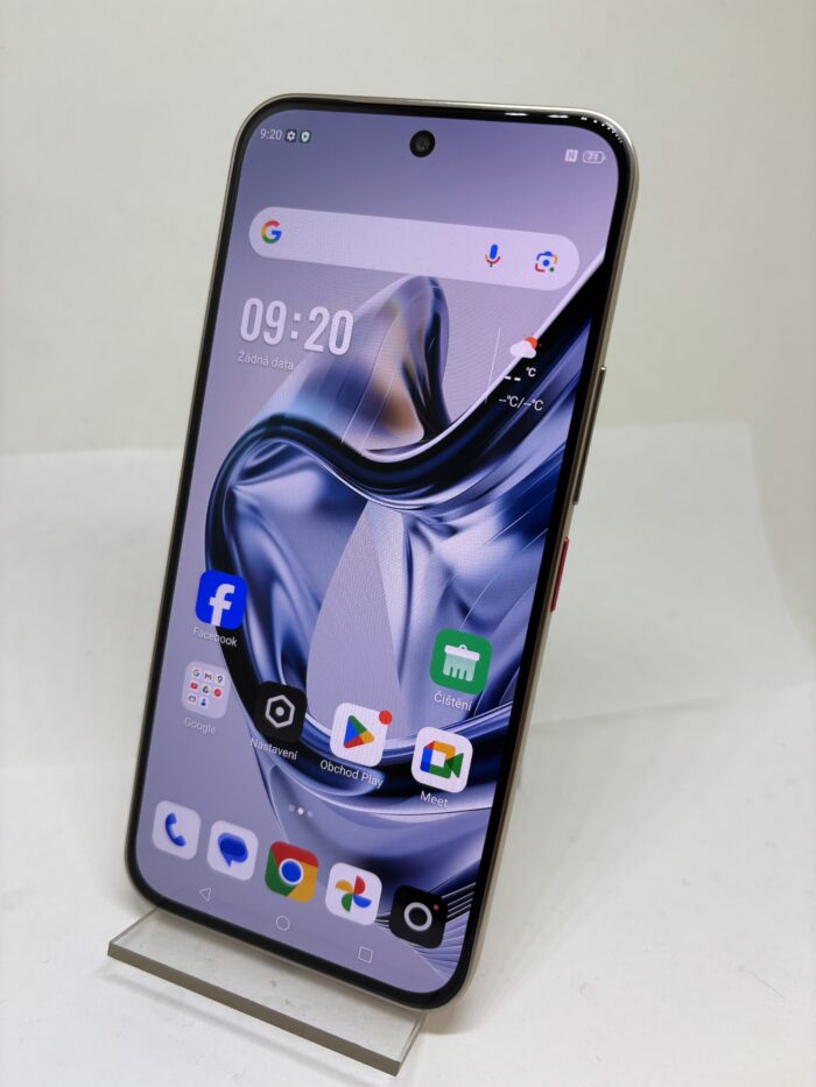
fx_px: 817
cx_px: 408
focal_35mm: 26
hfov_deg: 53.1
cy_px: 544
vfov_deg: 67.3
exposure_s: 1/120
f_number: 1.6
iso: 40
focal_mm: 5.96
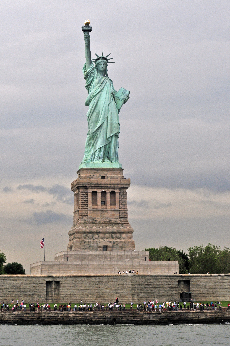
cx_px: 115
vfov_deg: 19.5
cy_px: 173
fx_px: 1009
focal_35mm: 105
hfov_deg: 13.0
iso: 500
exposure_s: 1/500
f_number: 18
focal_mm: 70
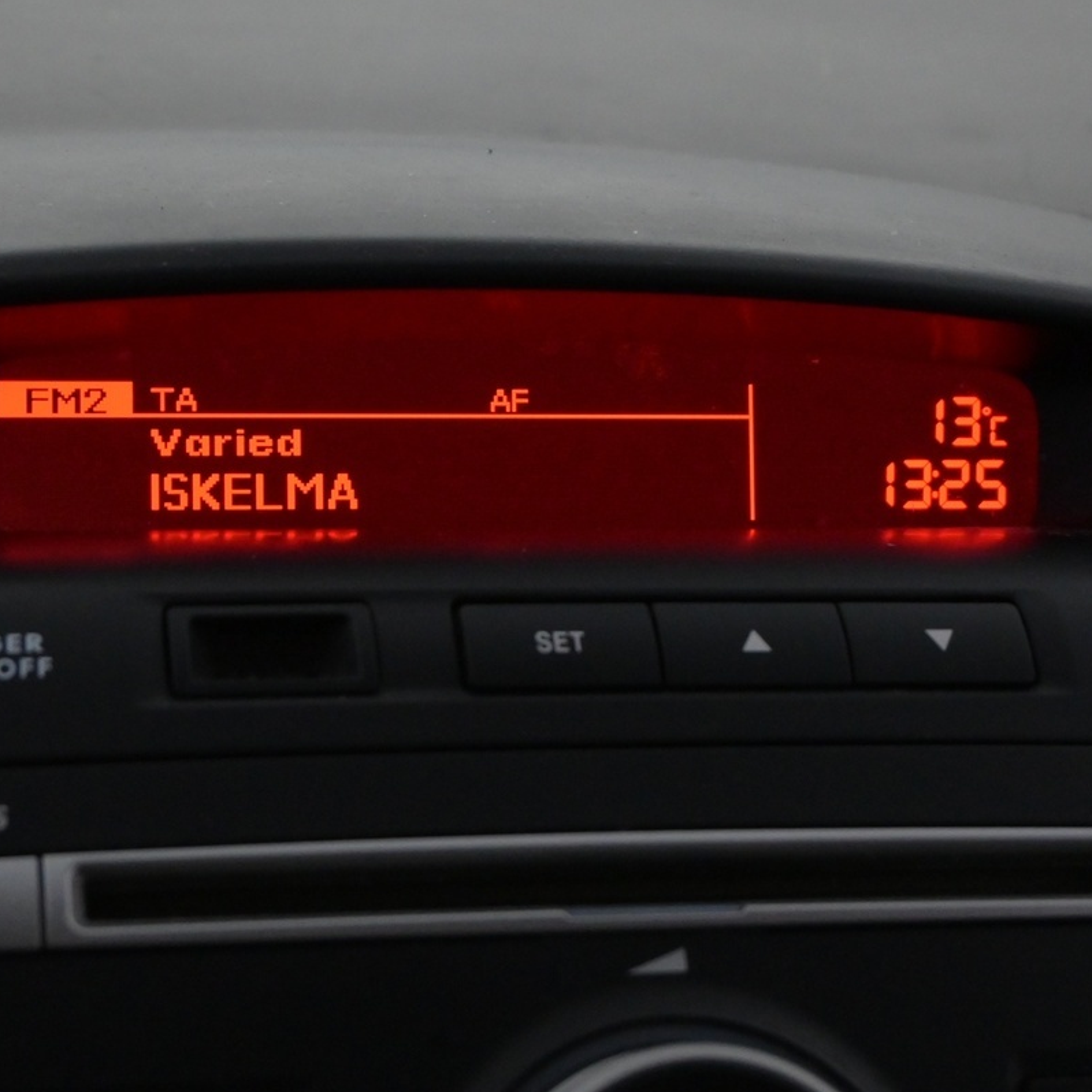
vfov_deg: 19.7
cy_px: 450
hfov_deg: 19.7
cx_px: 510
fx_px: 3141
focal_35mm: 88
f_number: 6.3
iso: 2500
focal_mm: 34
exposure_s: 1/125
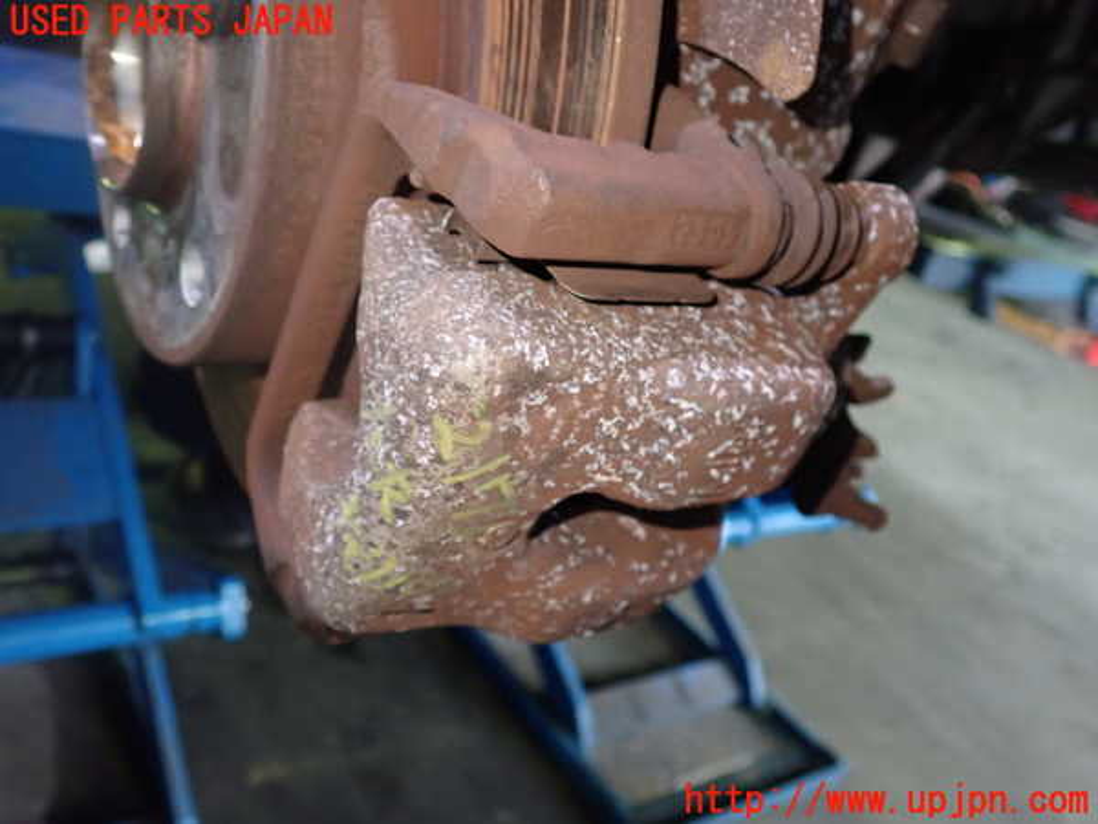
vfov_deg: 46.8
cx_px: 549
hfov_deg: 60.0
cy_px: 412
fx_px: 952
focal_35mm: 30
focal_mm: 5.4
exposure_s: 1/30
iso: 640
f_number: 2.3
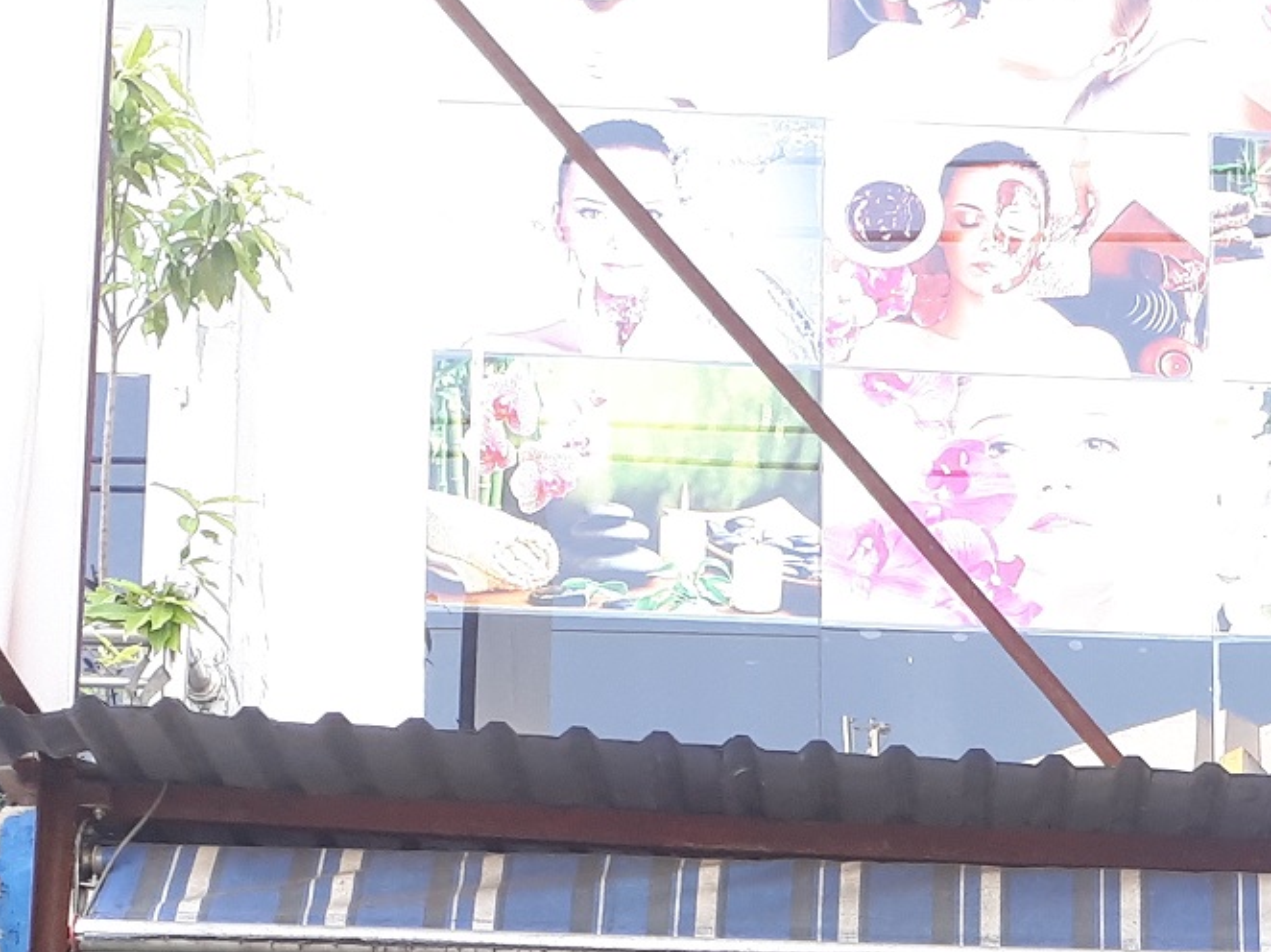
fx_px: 3450
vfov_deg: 14.2
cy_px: 1614
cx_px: 1252
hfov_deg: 20.3
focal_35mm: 94
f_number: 1.9
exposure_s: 1/100
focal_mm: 3.6
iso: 64
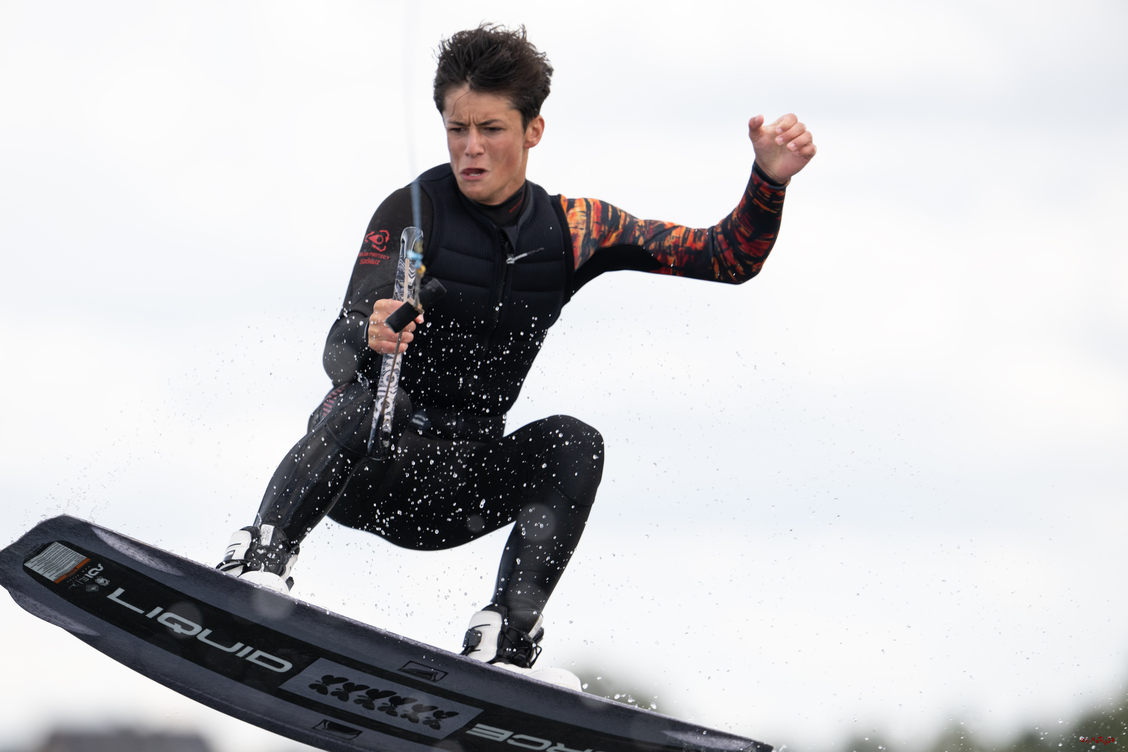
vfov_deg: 3.4
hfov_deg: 5.2
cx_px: 564
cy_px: 376
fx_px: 12532
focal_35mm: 400
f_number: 4.5
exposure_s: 1/1600
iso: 500
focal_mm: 400
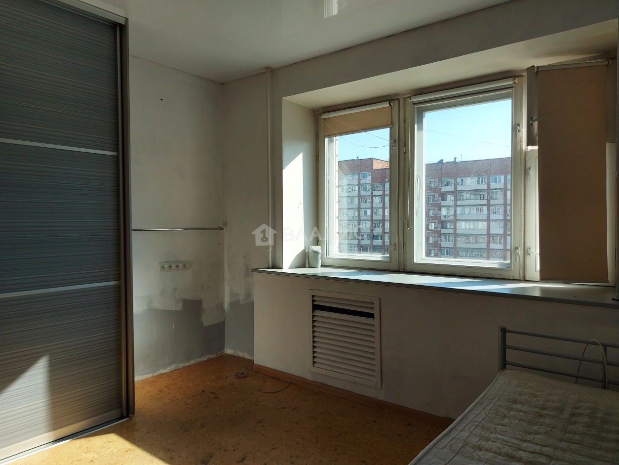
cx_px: 310
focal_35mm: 24
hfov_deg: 71.6
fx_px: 429
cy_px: 232
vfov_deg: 56.8
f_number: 1.8
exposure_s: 1/476
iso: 32
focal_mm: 5.23
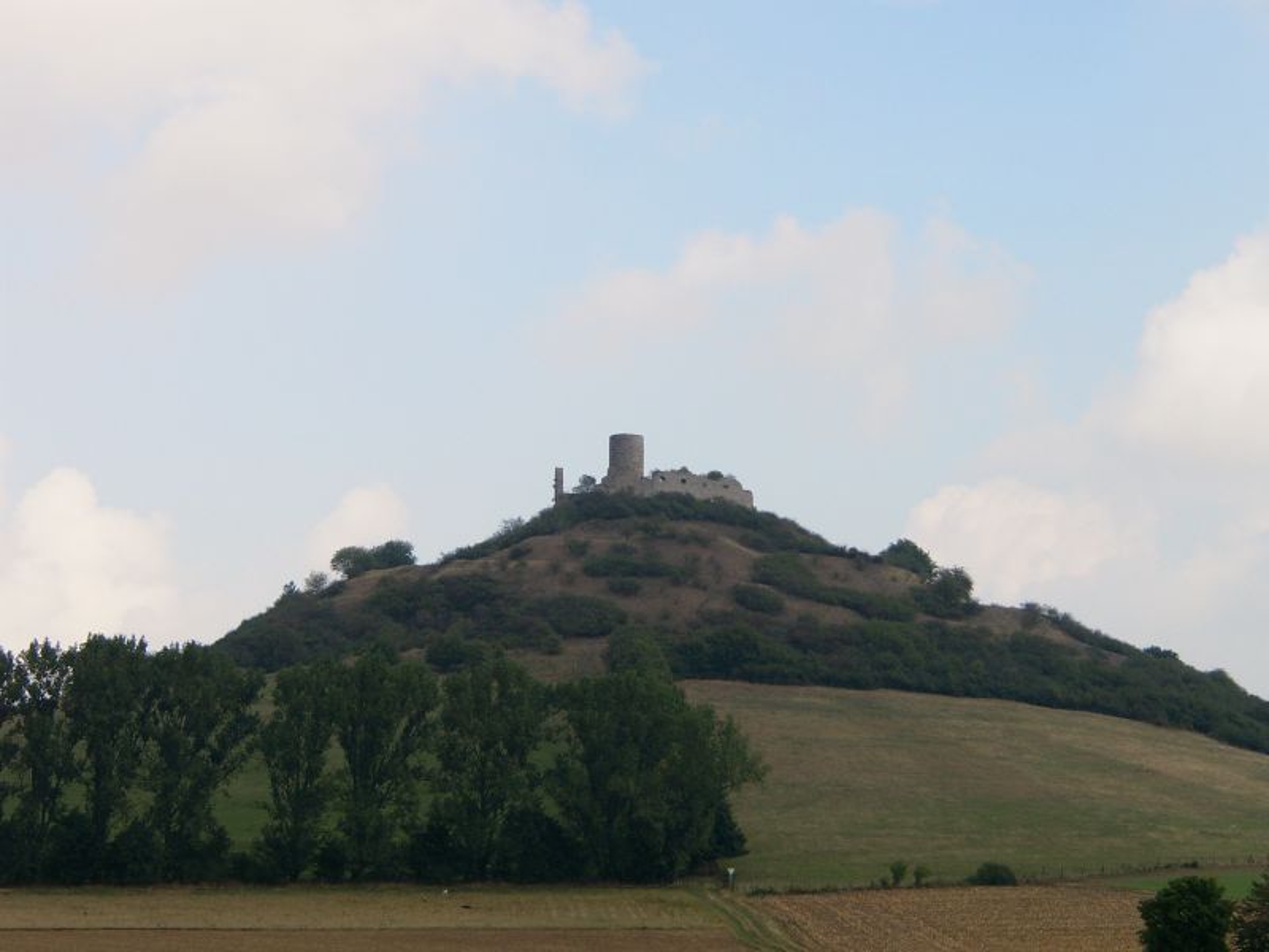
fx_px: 3666
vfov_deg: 14.8
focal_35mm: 100
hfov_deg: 19.6
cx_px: 634
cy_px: 476
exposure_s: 1/667
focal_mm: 20.74
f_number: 4
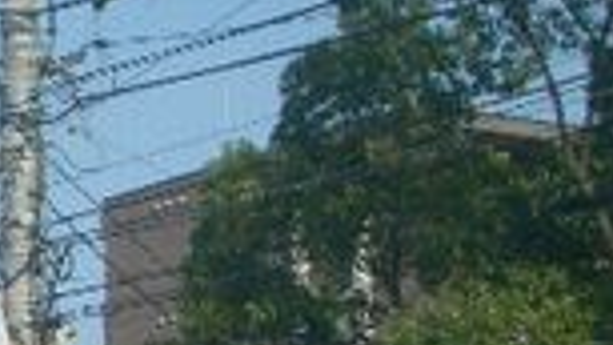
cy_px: 730
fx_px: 3673
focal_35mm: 226
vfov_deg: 5.3
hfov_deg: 9.3
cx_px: -304
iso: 50
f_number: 3.5
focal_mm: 10.2
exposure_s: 1/500
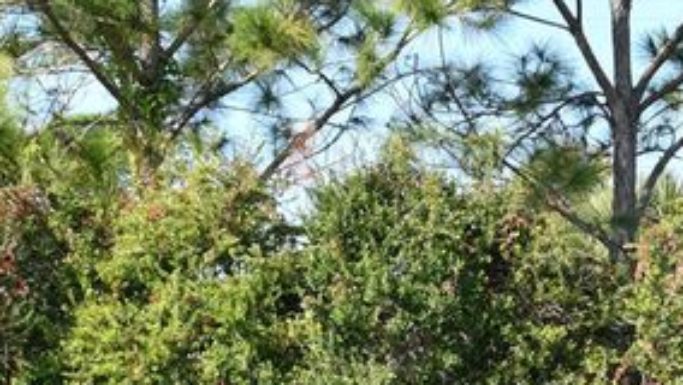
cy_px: 433
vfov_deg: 6.4
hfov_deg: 11.4
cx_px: 534
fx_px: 3424
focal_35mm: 189
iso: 200
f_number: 7.1
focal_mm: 40
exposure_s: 1/250
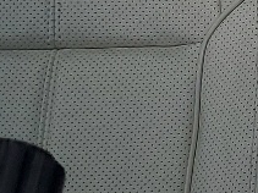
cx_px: 514
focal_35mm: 197
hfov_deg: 9.4
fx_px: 1467
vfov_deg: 7.5
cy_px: 26
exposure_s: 1/227
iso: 50
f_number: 1.5
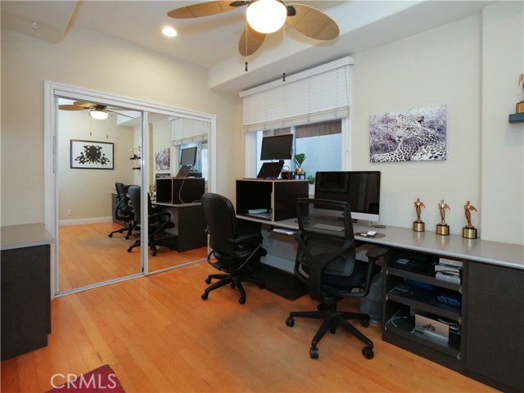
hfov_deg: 94.5
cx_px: 262
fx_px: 242
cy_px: 196
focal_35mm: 16
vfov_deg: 78.1
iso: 1600
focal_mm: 8
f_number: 8
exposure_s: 1/60
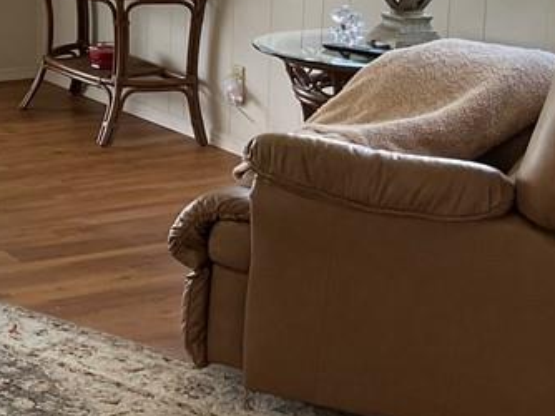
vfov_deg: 16.4
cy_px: 53
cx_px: -151
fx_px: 1426
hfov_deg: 20.3
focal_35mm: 89
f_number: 1.8
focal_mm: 3
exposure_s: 1/122
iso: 40
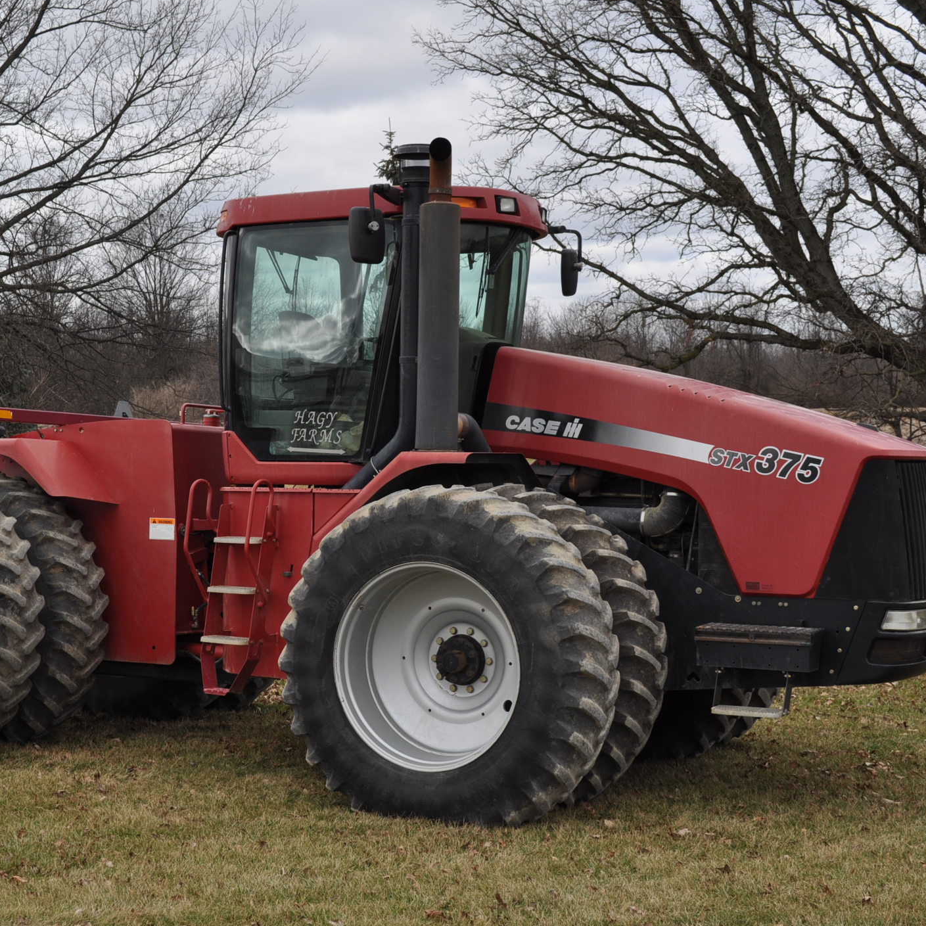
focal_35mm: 62
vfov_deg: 27.7
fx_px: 1876
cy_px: 463
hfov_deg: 27.6
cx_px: 347
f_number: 8
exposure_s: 1/250
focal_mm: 32
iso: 200
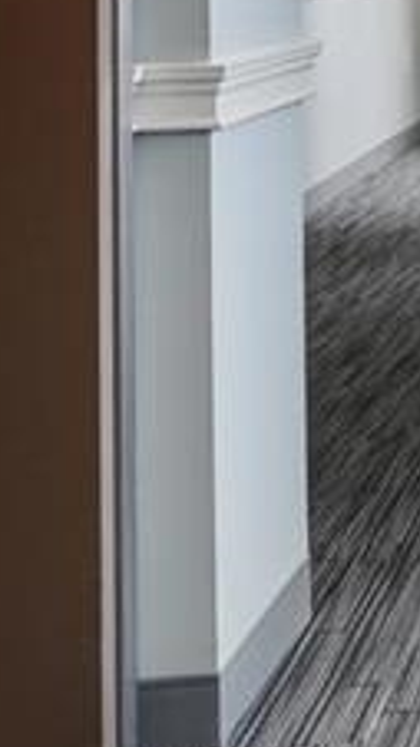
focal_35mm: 95
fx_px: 1882
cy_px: -68
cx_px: 1376
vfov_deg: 21.4
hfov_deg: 9.2
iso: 800
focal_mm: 16
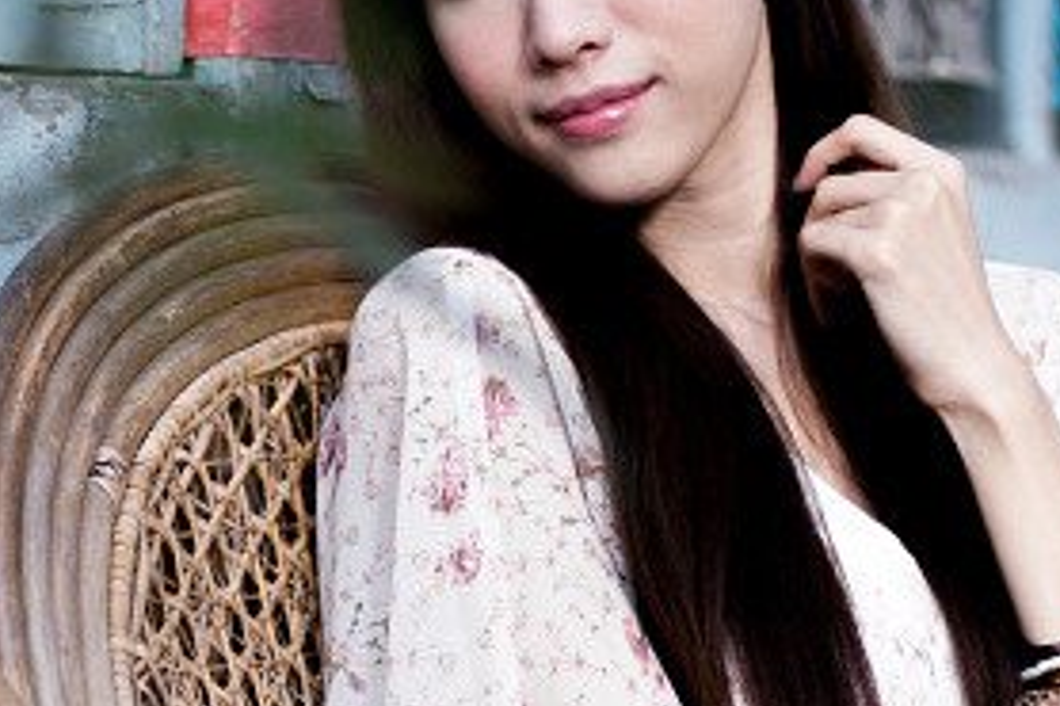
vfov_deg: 8.5
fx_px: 4767
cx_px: 145
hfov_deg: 12.6
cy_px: 397
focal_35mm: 162
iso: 100
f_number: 2
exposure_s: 1/640
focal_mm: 50
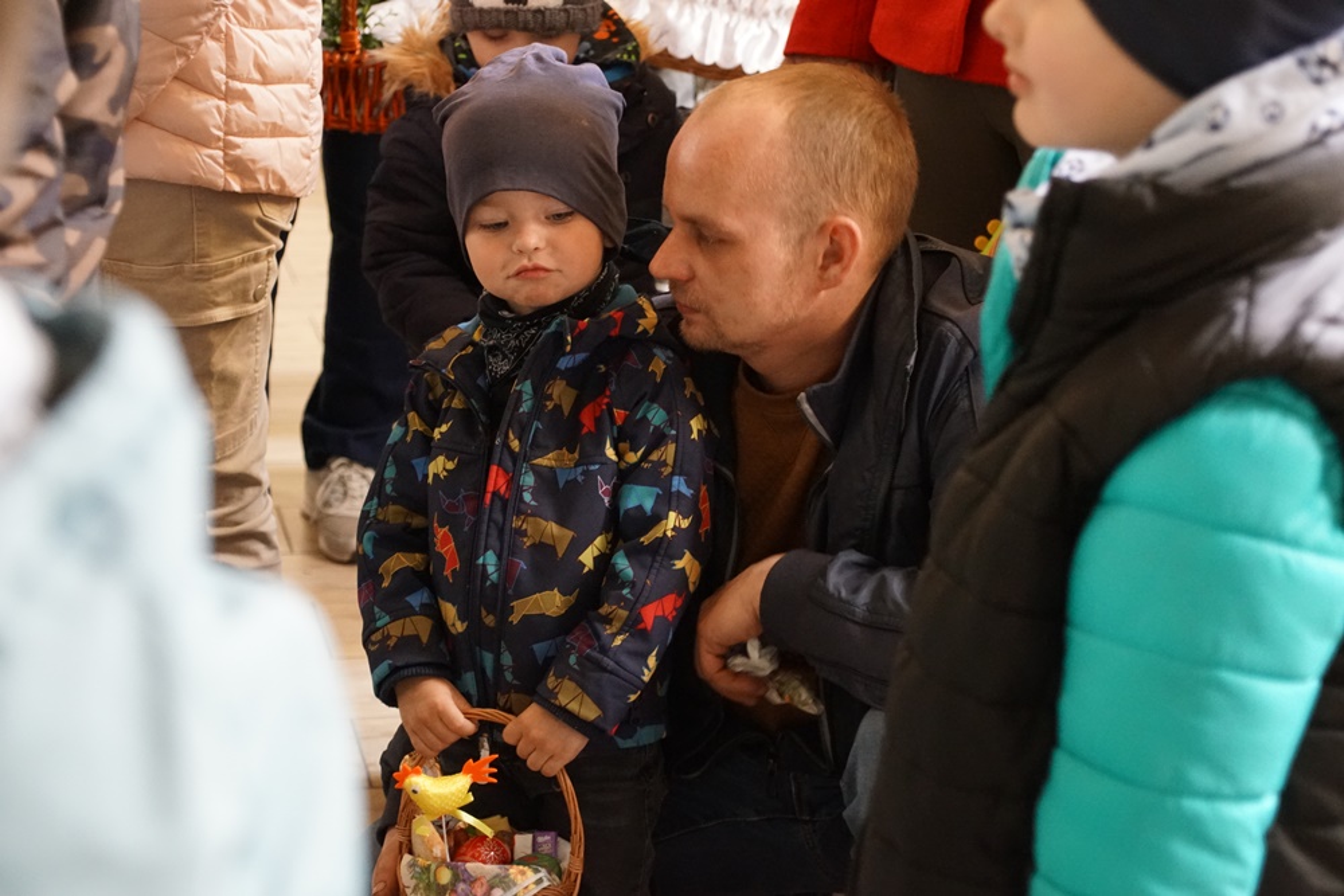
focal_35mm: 90
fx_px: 3360
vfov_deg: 15.2
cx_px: 672
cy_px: 448
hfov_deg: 22.6
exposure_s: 1/50
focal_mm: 60
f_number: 5
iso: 3200
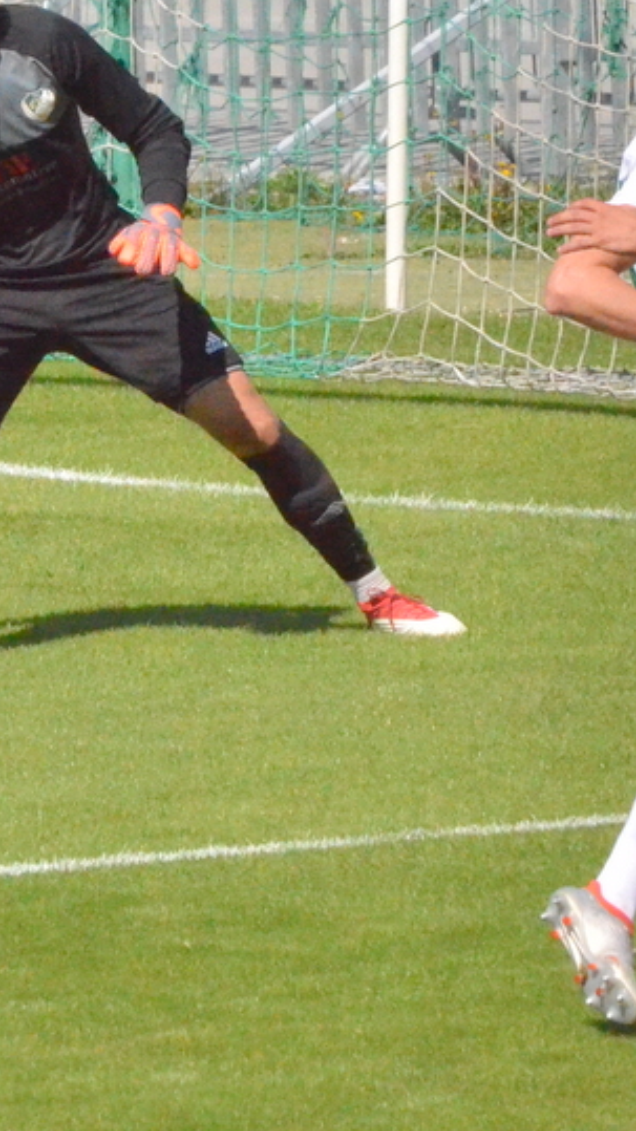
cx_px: 642
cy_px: 388
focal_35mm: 769
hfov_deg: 1.6
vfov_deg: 2.8
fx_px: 23066
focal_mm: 220
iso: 6400
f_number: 14
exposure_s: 1/8000
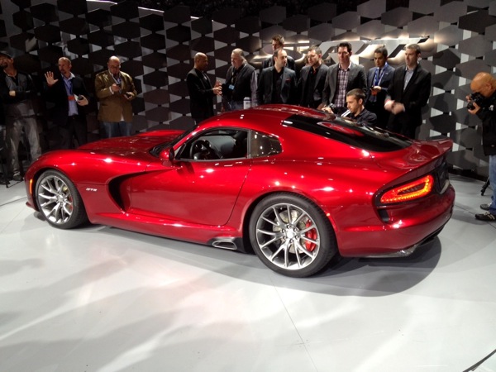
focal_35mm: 35
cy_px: 186
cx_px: 248
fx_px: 502
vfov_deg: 40.7
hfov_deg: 52.6
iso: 64
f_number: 2.4
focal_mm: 4.28
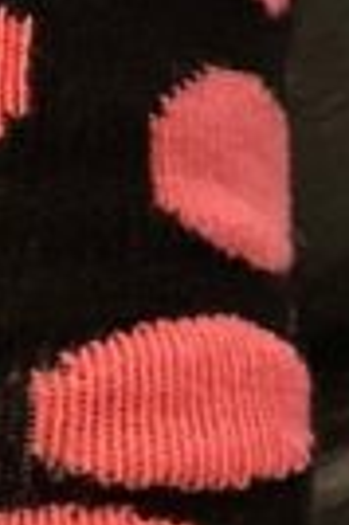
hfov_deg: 6.0
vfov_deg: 9.5
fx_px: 3018
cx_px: -823
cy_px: -380
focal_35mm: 207
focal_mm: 4.25
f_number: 1.8
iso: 640
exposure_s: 1/25
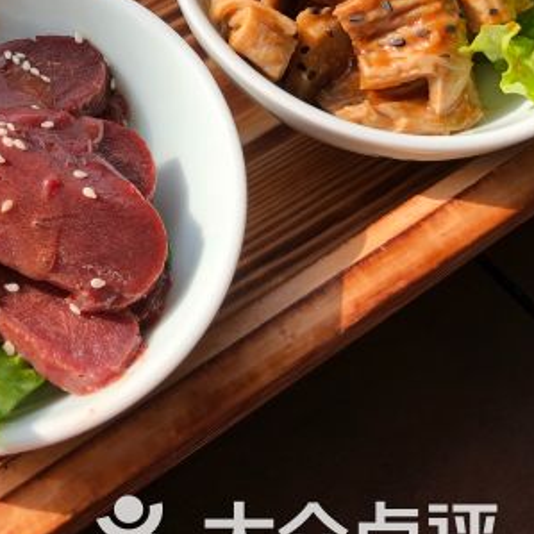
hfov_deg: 28.6
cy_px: 5
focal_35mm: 58
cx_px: 76
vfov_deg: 27.9
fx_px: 1012
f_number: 1.8
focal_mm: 4
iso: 20
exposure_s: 1/281
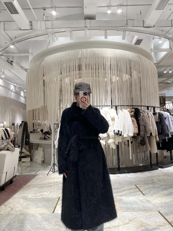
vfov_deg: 67.3
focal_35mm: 26
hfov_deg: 53.1
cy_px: 116
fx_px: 173
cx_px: 86
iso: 64
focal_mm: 5.7
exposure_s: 1/100
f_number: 1.5
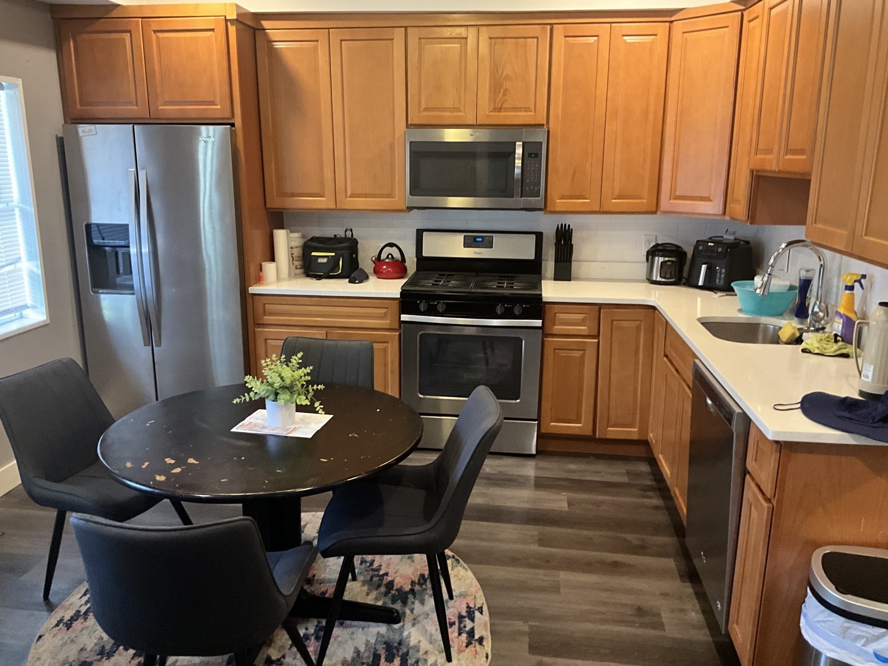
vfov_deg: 48.2
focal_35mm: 29
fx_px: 744
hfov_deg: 61.7
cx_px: 444
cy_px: 333
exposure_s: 1/30
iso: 250
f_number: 1.8
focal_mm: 3
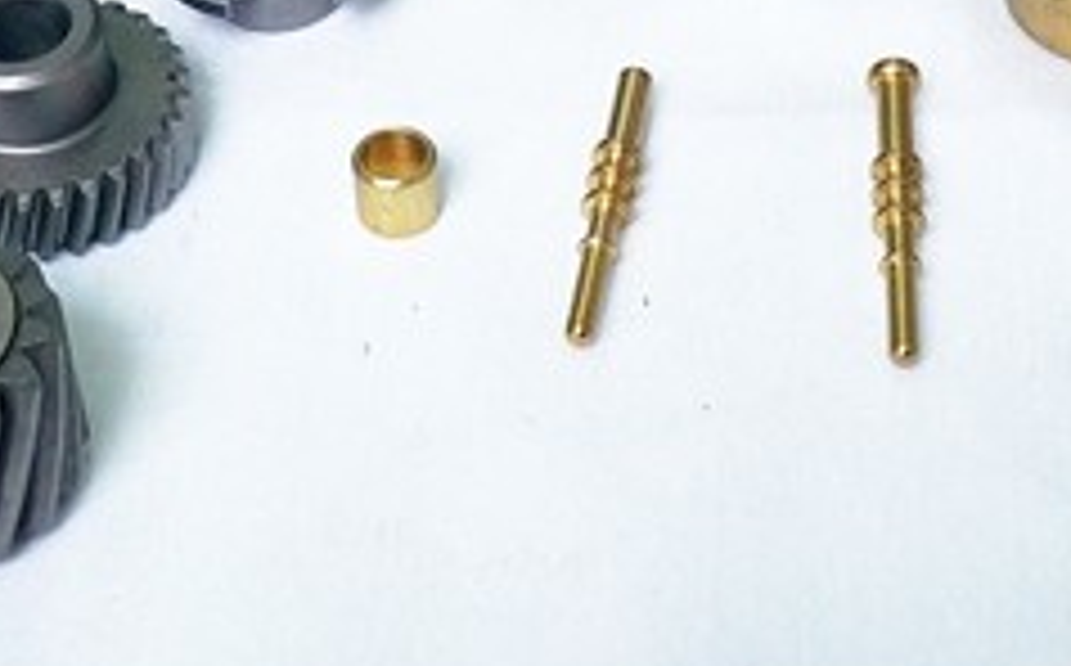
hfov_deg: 36.0
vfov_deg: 22.7
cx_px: 693
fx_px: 1632
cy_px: 112
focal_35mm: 56
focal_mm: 29
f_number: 10
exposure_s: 1/80
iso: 1000
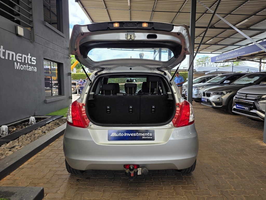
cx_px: 133
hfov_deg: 73.9
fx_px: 177
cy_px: 100
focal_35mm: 23
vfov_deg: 58.9
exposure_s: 1/359
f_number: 1.7
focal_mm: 6.25
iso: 25
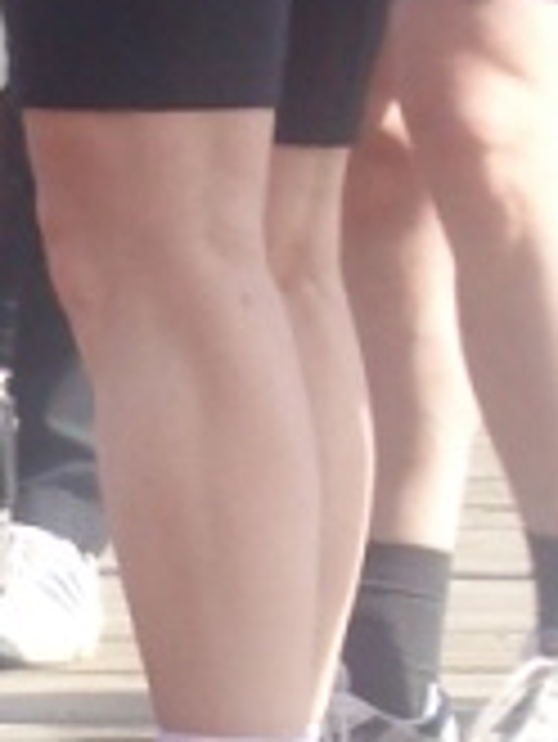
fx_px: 11699
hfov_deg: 2.7
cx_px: -914
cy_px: 1875
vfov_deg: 3.6
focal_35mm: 545
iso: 80
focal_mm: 14.6
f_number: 4.4
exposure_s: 1/125
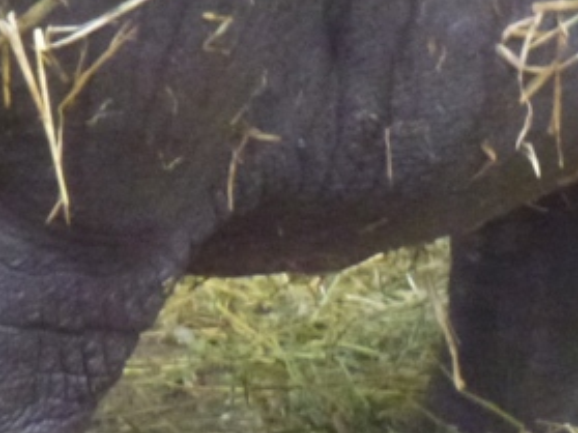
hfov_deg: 2.3
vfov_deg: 1.7
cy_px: -155
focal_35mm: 853
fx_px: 14237
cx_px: 912
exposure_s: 1/40
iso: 800
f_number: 5.6
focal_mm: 41.5
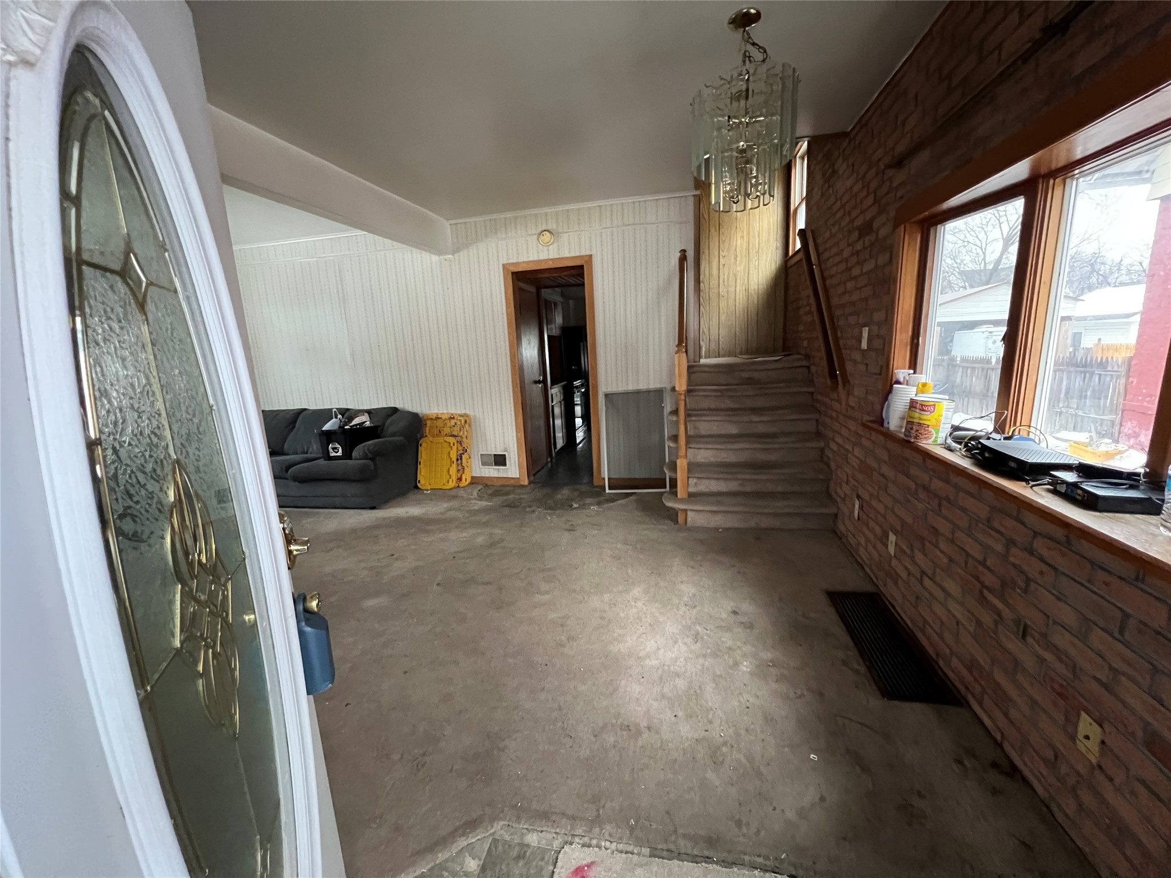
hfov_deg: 106.2
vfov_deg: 89.9
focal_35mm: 13
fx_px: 440
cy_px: 439
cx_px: 586
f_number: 1.8
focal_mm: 1.57
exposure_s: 1/47
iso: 1000
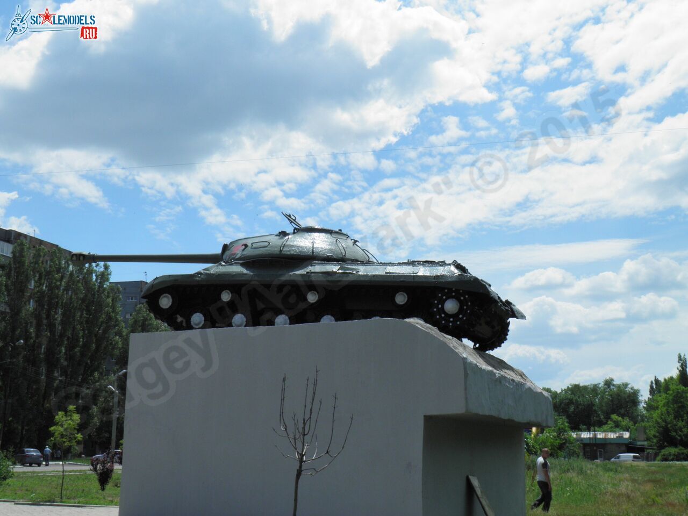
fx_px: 875
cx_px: 344
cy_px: 258
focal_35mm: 44
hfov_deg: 42.9
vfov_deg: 32.9
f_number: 6
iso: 50
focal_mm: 7.9
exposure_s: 1/500
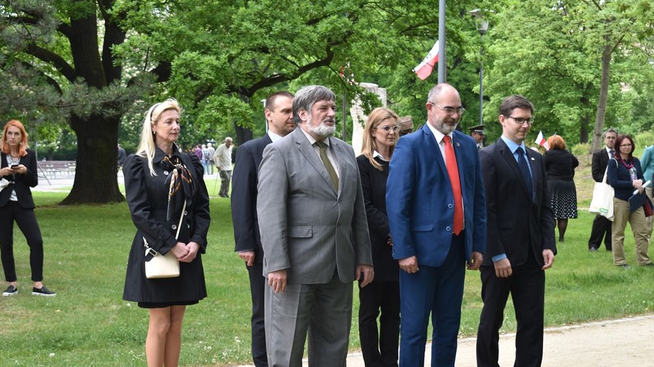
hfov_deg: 31.4
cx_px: 323
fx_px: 1162
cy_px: 218
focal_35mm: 67
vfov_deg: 18.0
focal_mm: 42
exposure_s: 1/60
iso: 200
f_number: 8
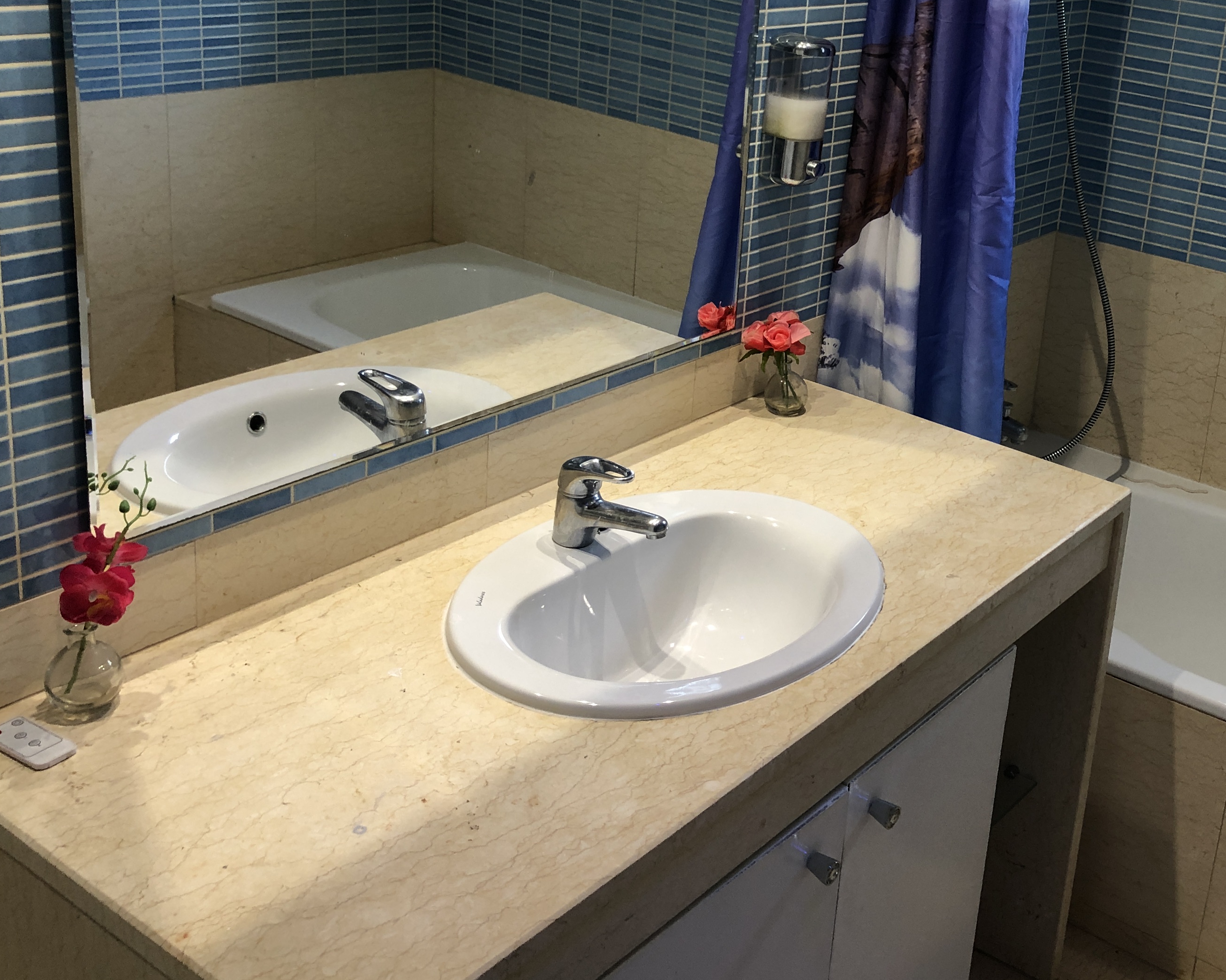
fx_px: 1524
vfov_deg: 35.2
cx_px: 884
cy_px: 293
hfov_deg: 42.8
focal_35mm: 42
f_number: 1.8
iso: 32
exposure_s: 1/20
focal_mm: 4
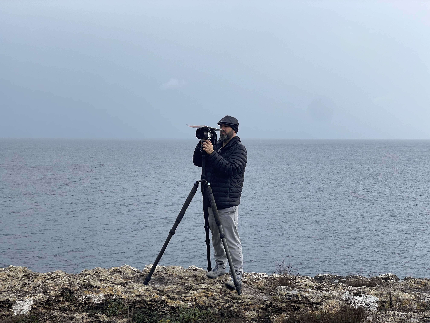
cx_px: 215
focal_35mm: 52
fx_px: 646
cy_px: 162
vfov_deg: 28.0
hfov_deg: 36.8
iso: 25
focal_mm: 6
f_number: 2
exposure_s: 1/675
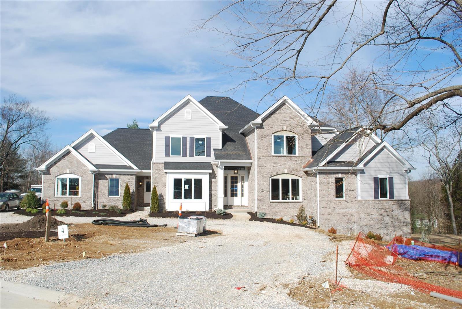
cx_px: 231
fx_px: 347
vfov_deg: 48.0
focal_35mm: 27
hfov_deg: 67.3
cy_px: 154
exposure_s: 1/250
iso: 100
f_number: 8
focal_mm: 18
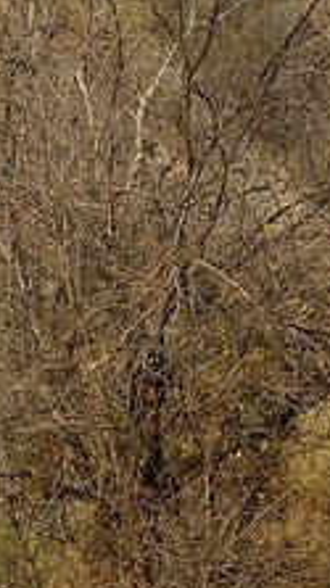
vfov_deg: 2.9
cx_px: 1003
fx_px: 11729
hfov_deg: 1.6
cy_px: -651
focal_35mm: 752
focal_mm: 100
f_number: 7.1
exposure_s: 1/500
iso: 400
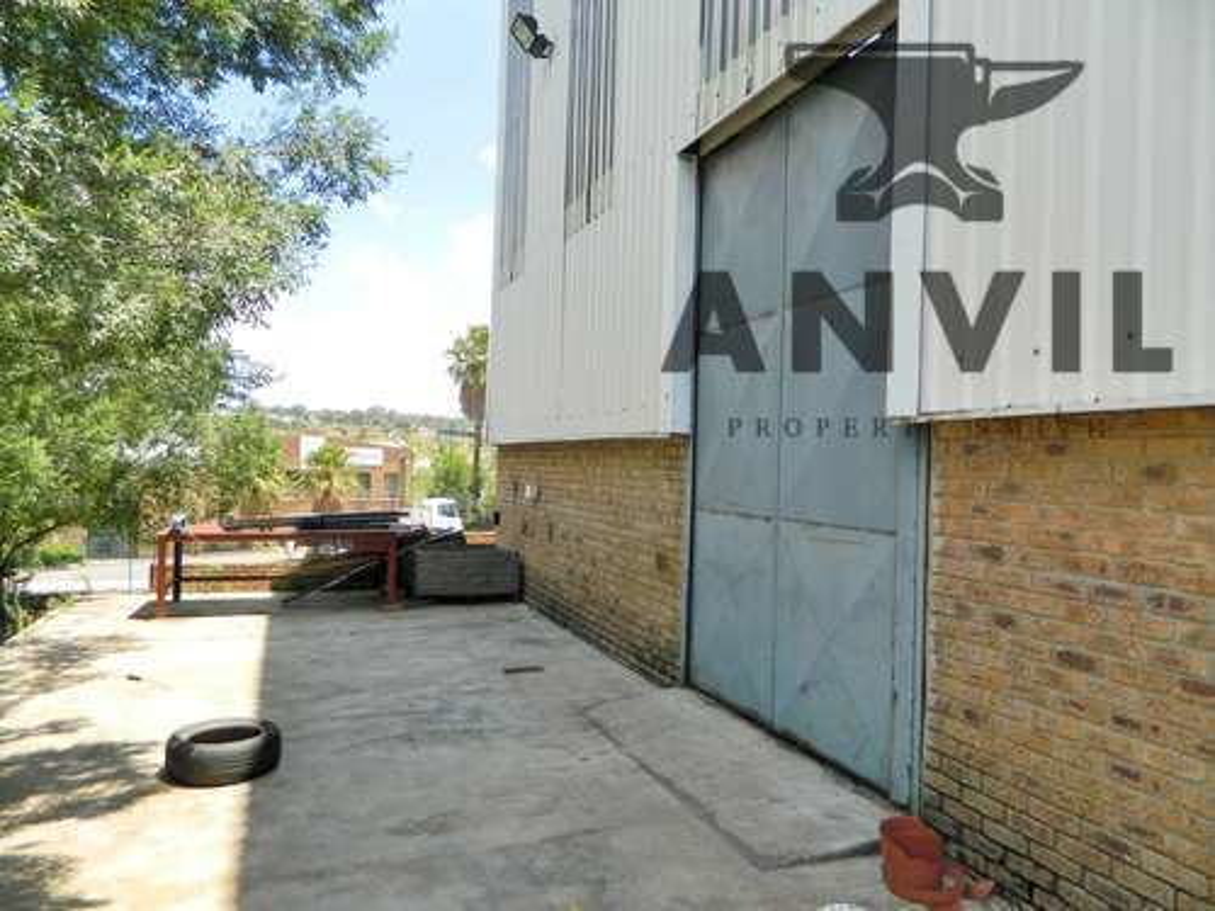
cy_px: 456
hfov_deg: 69.4
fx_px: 877
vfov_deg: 54.9
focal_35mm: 25
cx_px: 608
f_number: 3.1
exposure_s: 1/400
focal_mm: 4.5
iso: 80
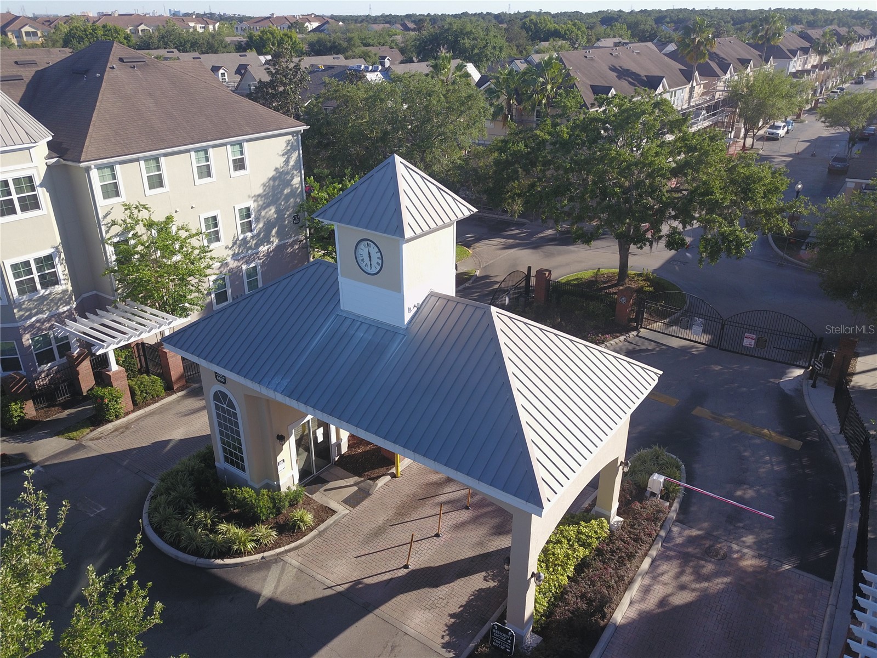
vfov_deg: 53.1
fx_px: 659
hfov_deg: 67.3
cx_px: 438
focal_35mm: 26
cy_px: 329
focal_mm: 4.7
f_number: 2.2
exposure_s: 1/626
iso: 100
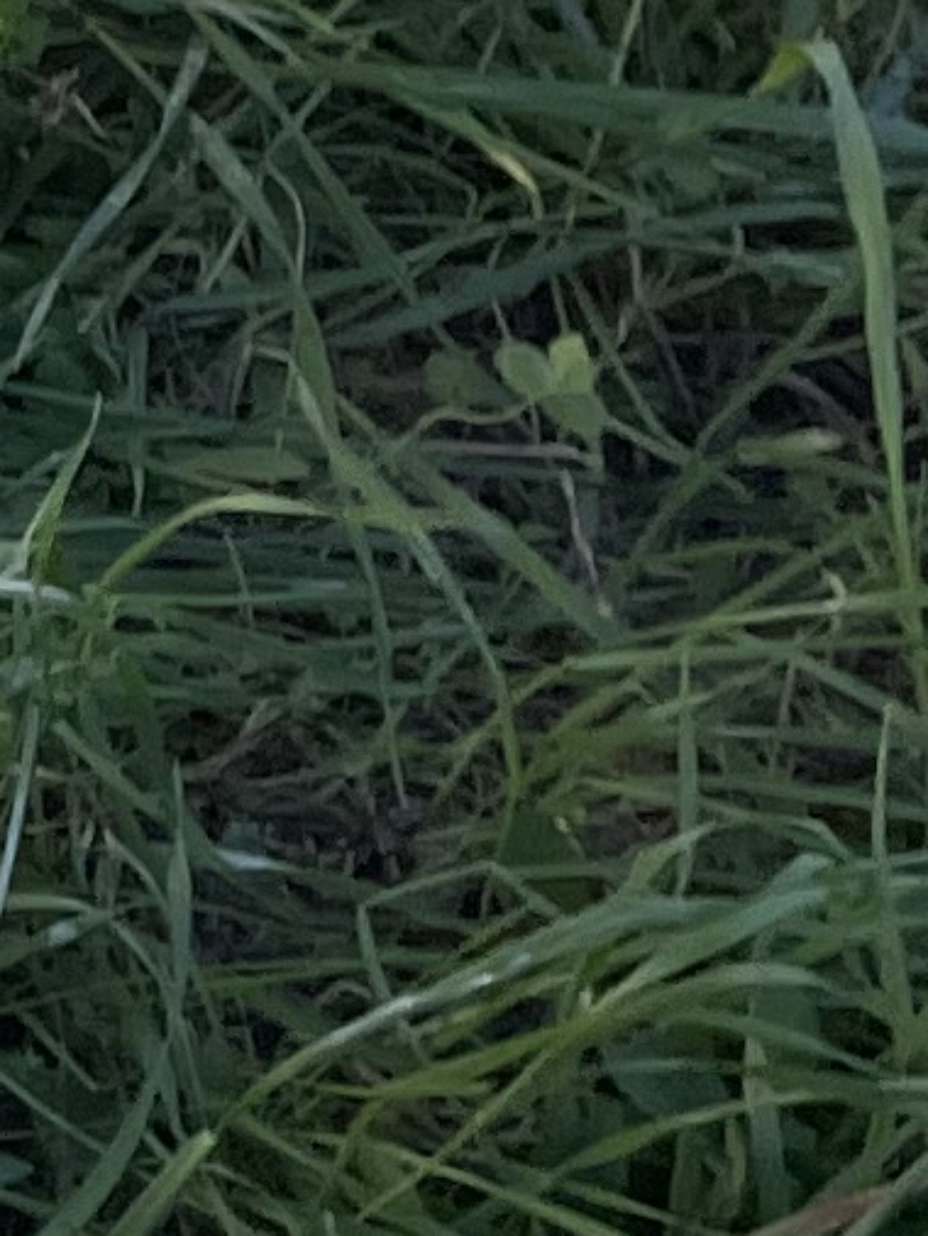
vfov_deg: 9.4
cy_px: -259
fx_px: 7393
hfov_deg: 6.0
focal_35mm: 207
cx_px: -2899
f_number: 1.6
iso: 32
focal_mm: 4.2
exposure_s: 1/3040
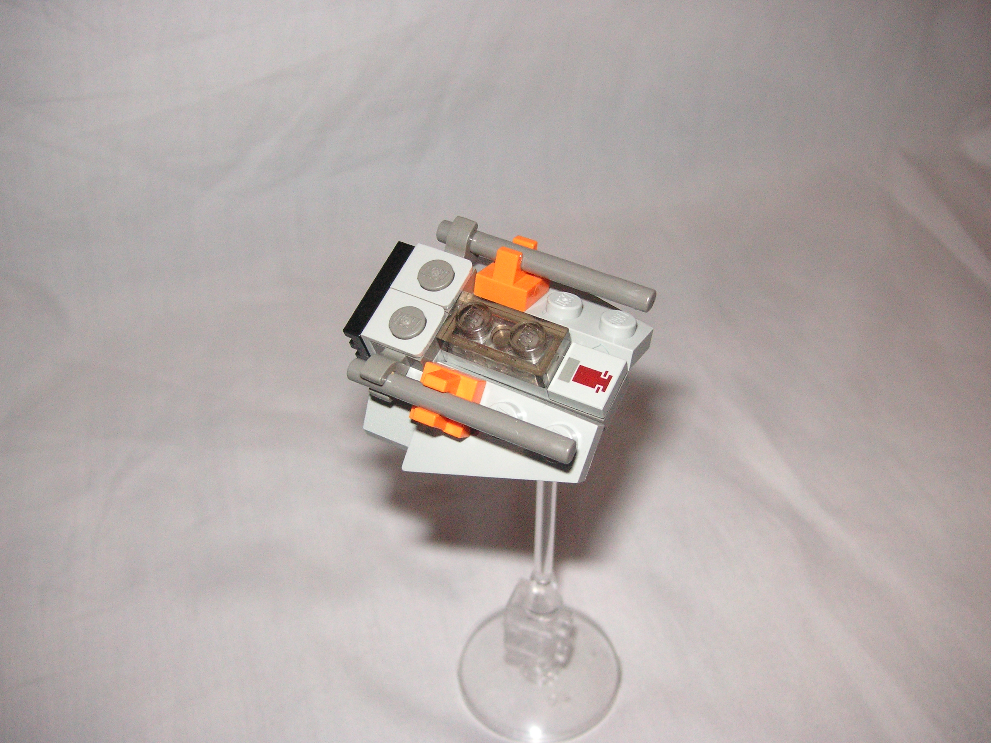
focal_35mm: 37
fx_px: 1059
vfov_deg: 38.7
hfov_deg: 50.1
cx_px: 496
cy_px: 372
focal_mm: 6.1
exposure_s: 1/45
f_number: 6.7
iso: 160
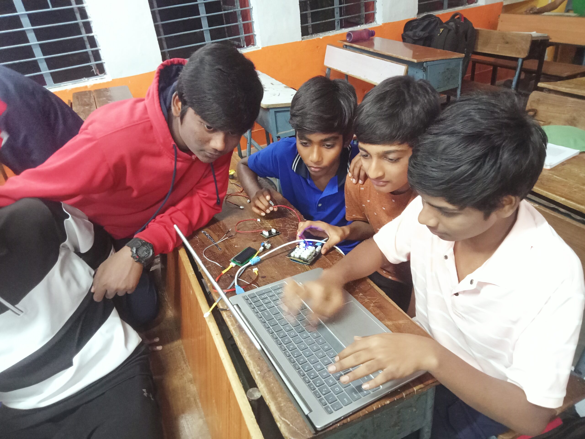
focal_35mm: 28
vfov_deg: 49.7
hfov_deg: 63.4
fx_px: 473
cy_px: 220
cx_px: 292
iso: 1650
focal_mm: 3.65
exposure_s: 1/20
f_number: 2.2
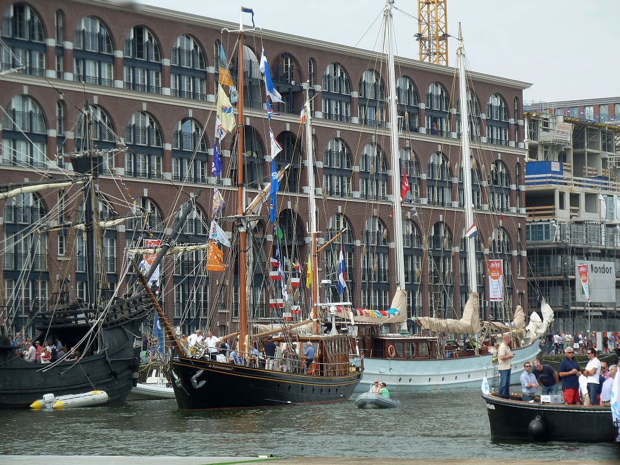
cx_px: 310
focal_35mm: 128
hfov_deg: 15.4
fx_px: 2293
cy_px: 232
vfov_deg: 11.6
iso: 80
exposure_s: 1/200
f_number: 4.4
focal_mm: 21
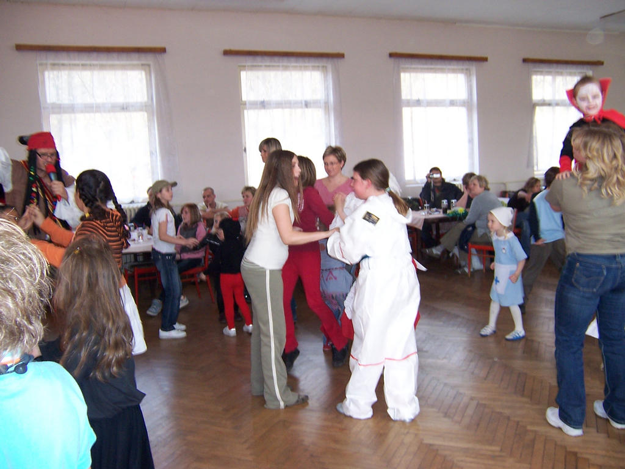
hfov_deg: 55.4
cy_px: 234
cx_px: 312
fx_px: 596
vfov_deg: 42.9
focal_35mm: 33
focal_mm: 5.5
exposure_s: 1/90
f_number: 2.8
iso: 140
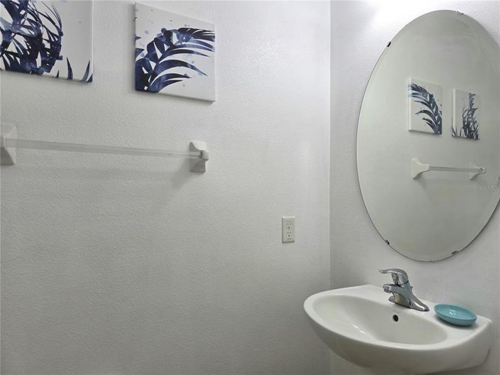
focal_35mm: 23
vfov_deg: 58.8
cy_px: 188
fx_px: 332
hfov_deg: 74.0
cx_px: 250
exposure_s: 1/120
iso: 40
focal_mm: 6.3
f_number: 1.7
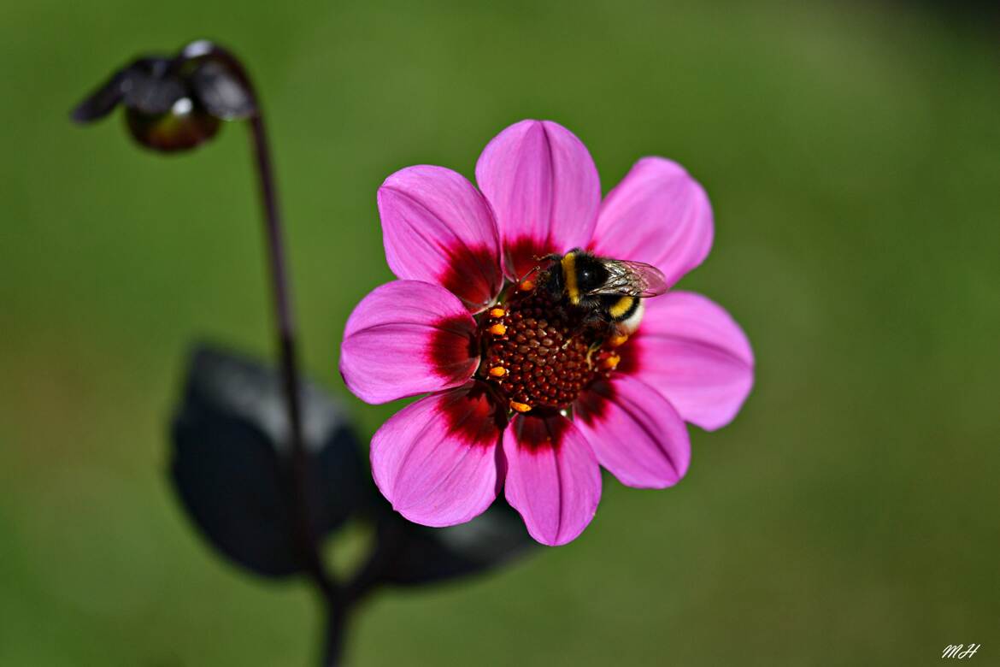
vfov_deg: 8.7
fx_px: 4375
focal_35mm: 158
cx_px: 500
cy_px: 334
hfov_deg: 13.0
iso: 180
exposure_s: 1/4000
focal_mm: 105
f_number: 3.5
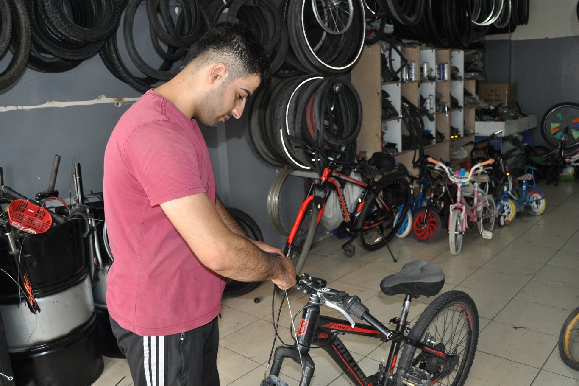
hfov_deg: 61.9
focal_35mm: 30
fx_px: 482
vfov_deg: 43.6
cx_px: 290
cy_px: 193
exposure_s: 1/60
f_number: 3.5
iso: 800
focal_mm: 20
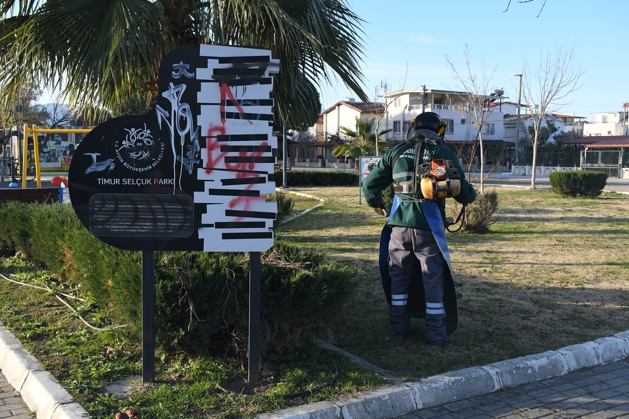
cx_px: 314
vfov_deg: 34.2
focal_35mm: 39
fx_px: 681
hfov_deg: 49.6
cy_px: 210
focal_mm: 26
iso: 1250
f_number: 8
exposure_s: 1/1250
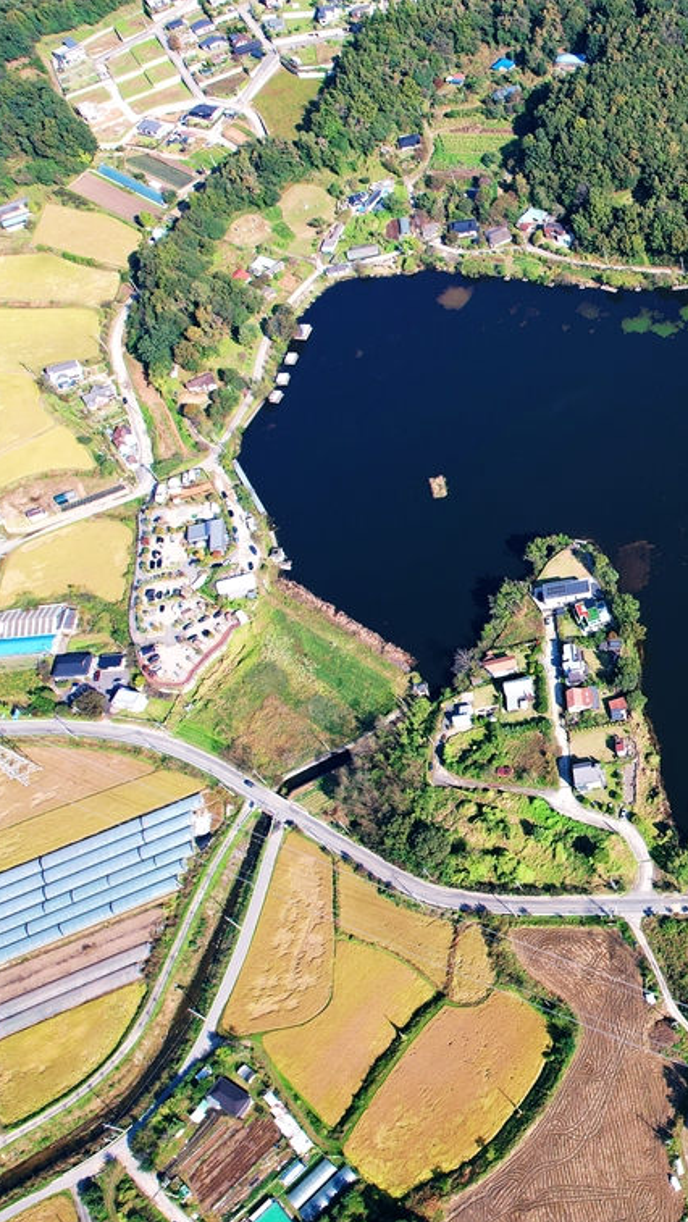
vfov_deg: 56.6
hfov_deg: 29.0
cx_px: 832
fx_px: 1135
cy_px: 617
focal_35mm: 35
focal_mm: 8.38
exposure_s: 1/725
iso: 100
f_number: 2.8
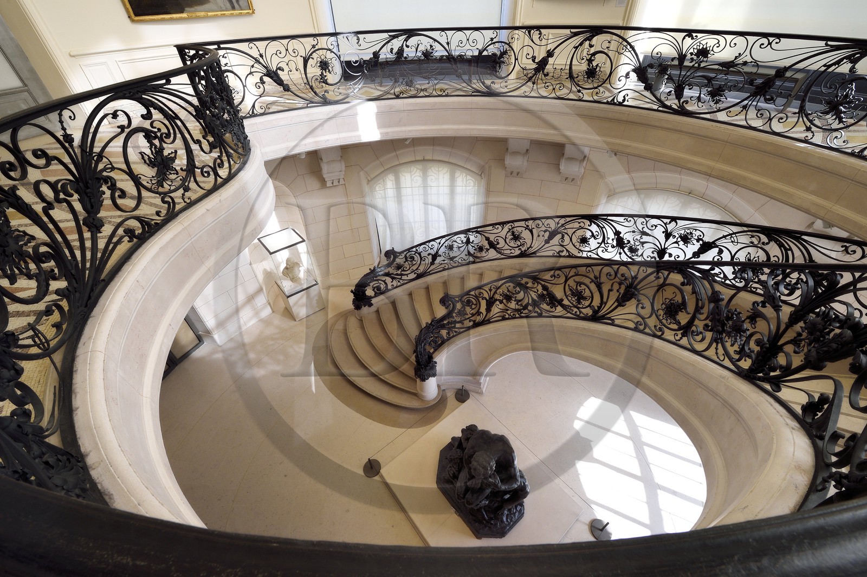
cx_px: 434
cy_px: 288
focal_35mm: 14
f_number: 13
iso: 400
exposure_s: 1/50
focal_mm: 14
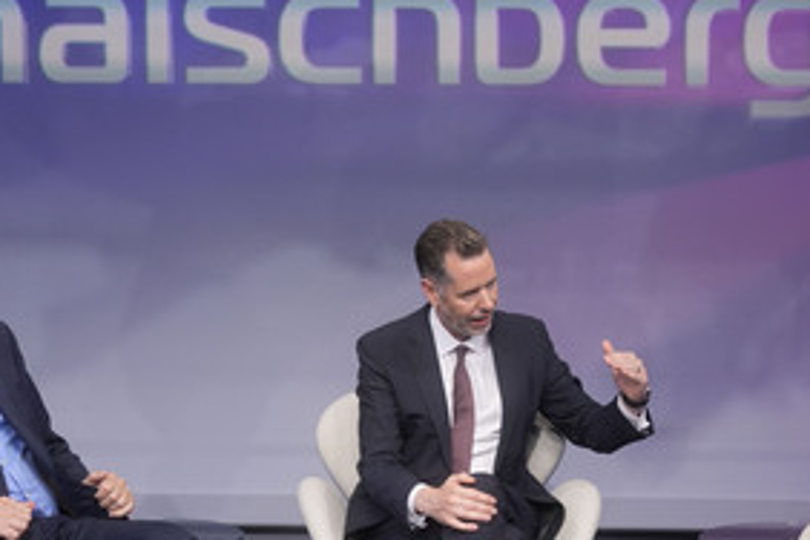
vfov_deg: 18.8
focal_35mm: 72
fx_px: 1620
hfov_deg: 28.1
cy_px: 399
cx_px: 421
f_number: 2.2
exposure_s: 1/200
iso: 640
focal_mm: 30
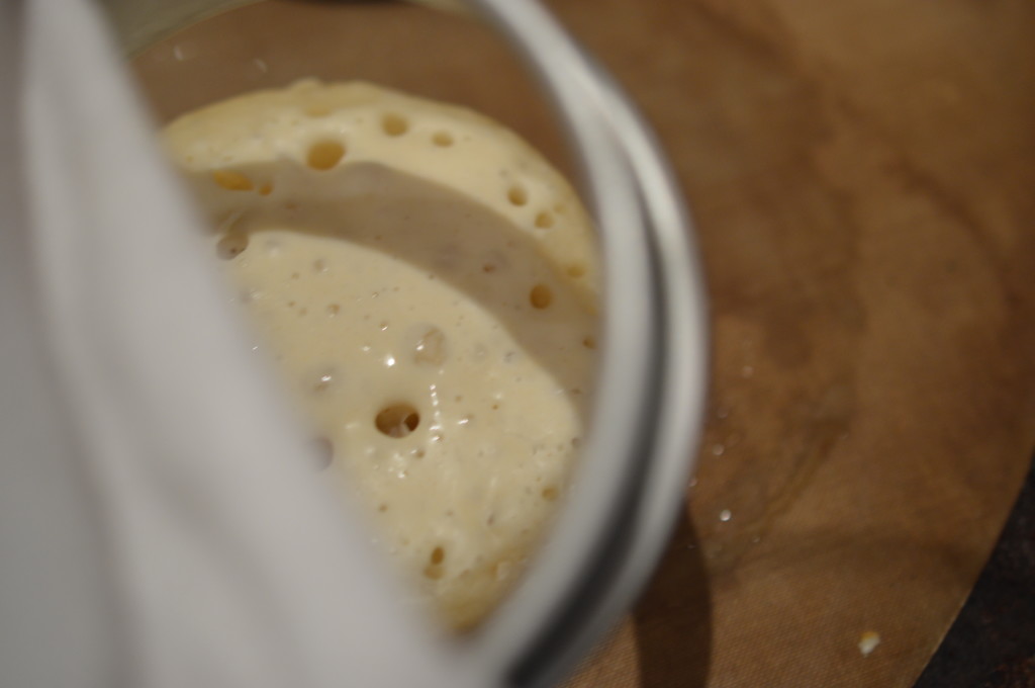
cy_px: 344
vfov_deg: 22.6
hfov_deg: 33.4
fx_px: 1723
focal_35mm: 60
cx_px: 518
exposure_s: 1/60
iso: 400
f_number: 3.5
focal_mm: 40
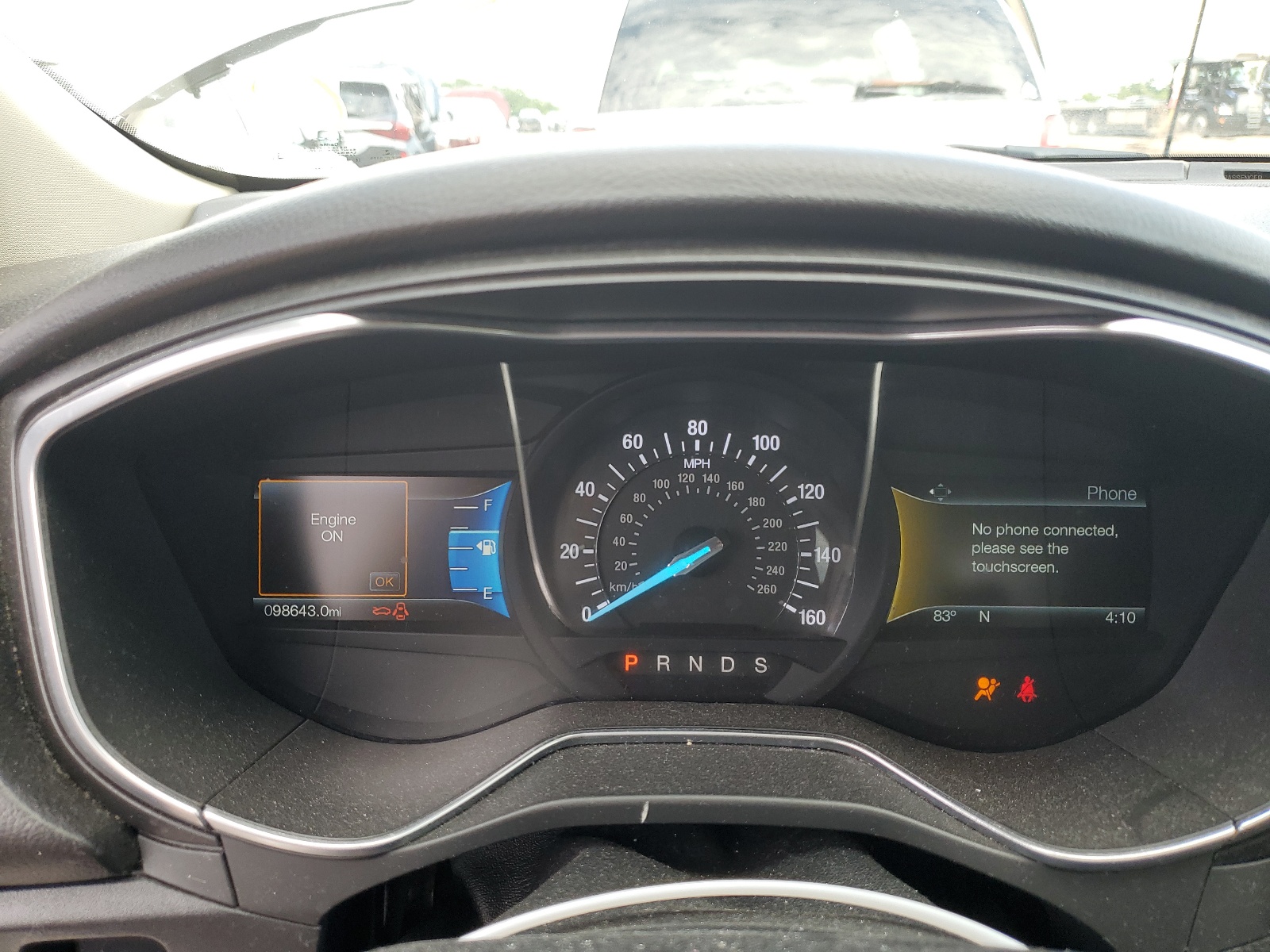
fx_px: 954
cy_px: 476
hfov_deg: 67.3
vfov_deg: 53.1
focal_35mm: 26
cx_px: 635
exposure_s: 1/161
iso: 50
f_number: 1.5
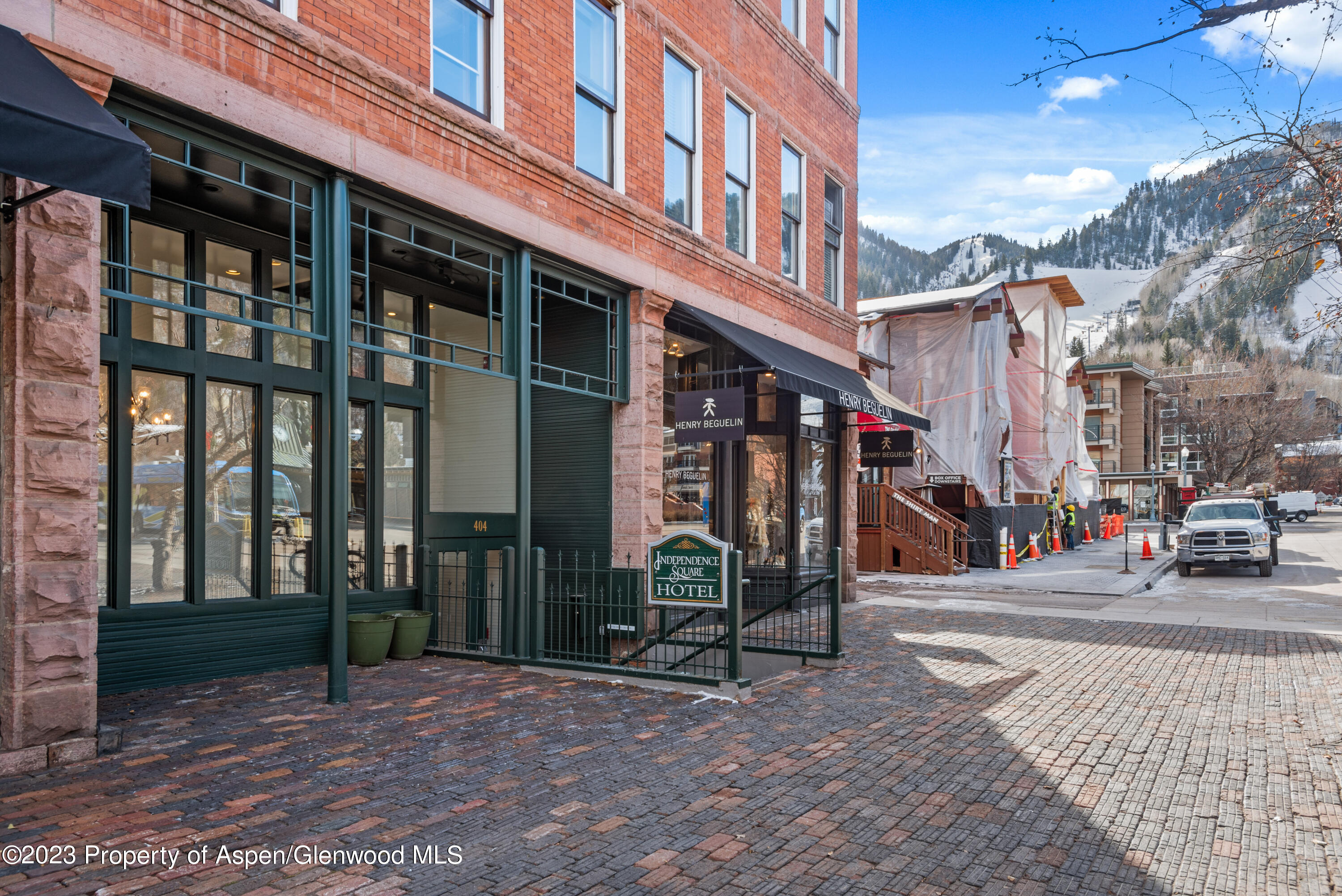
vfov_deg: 53.2
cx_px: 671
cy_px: 448
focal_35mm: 24
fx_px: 895
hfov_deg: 73.7
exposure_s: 1/20
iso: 100
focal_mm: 24
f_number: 13
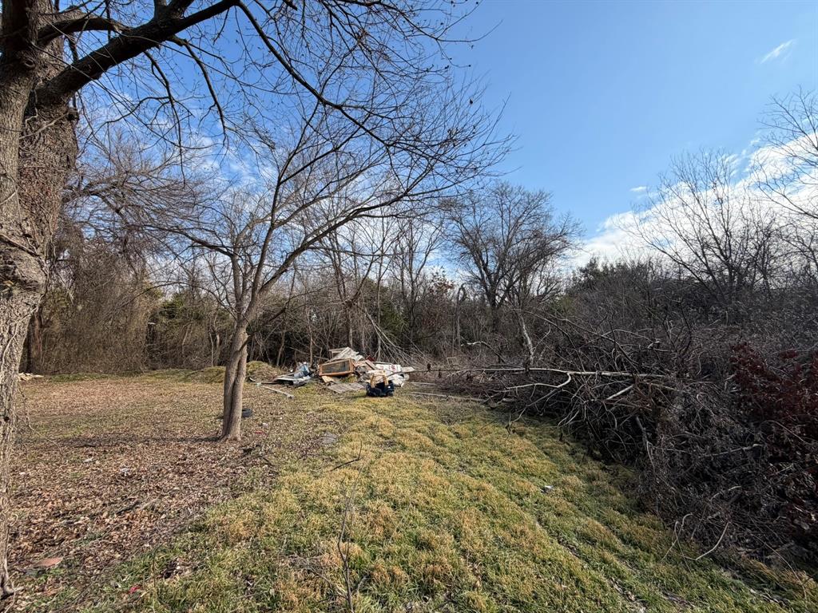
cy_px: 306
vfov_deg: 85.7
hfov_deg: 102.1
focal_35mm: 14
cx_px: 409
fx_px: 331
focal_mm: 2.22
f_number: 2.2
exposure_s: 1/770
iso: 40
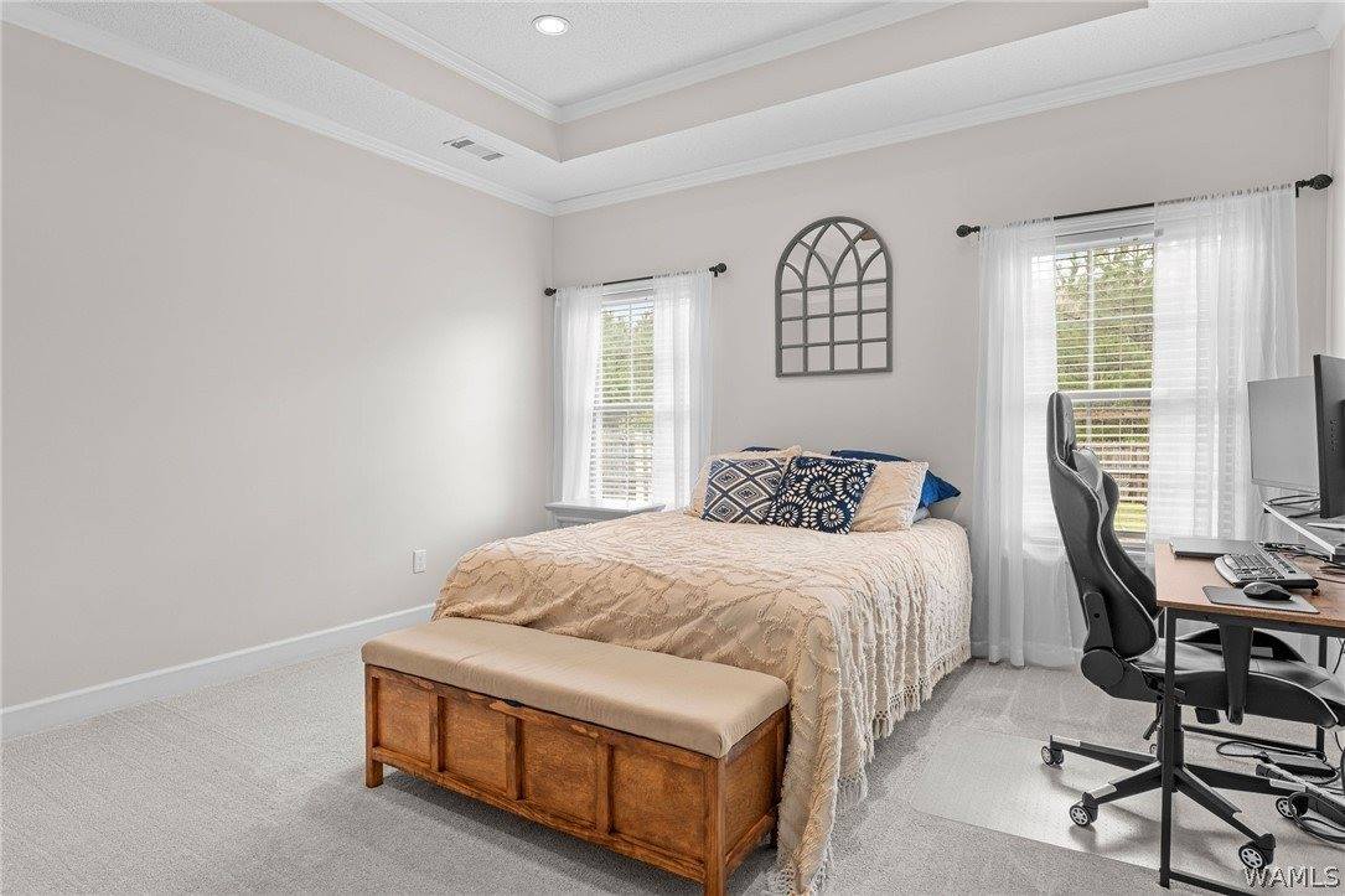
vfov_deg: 63.7
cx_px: 672
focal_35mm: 19
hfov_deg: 86.0
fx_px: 721
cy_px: 448
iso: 250
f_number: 8
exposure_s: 1/2.5
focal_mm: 19.3
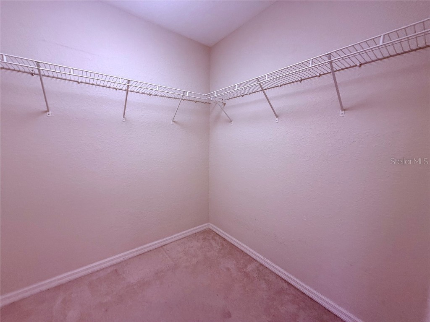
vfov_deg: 85.7
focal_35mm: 14
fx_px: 174
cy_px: 161
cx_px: 215
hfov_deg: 102.1
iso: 400
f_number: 2.2
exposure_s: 1/60
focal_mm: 2.22
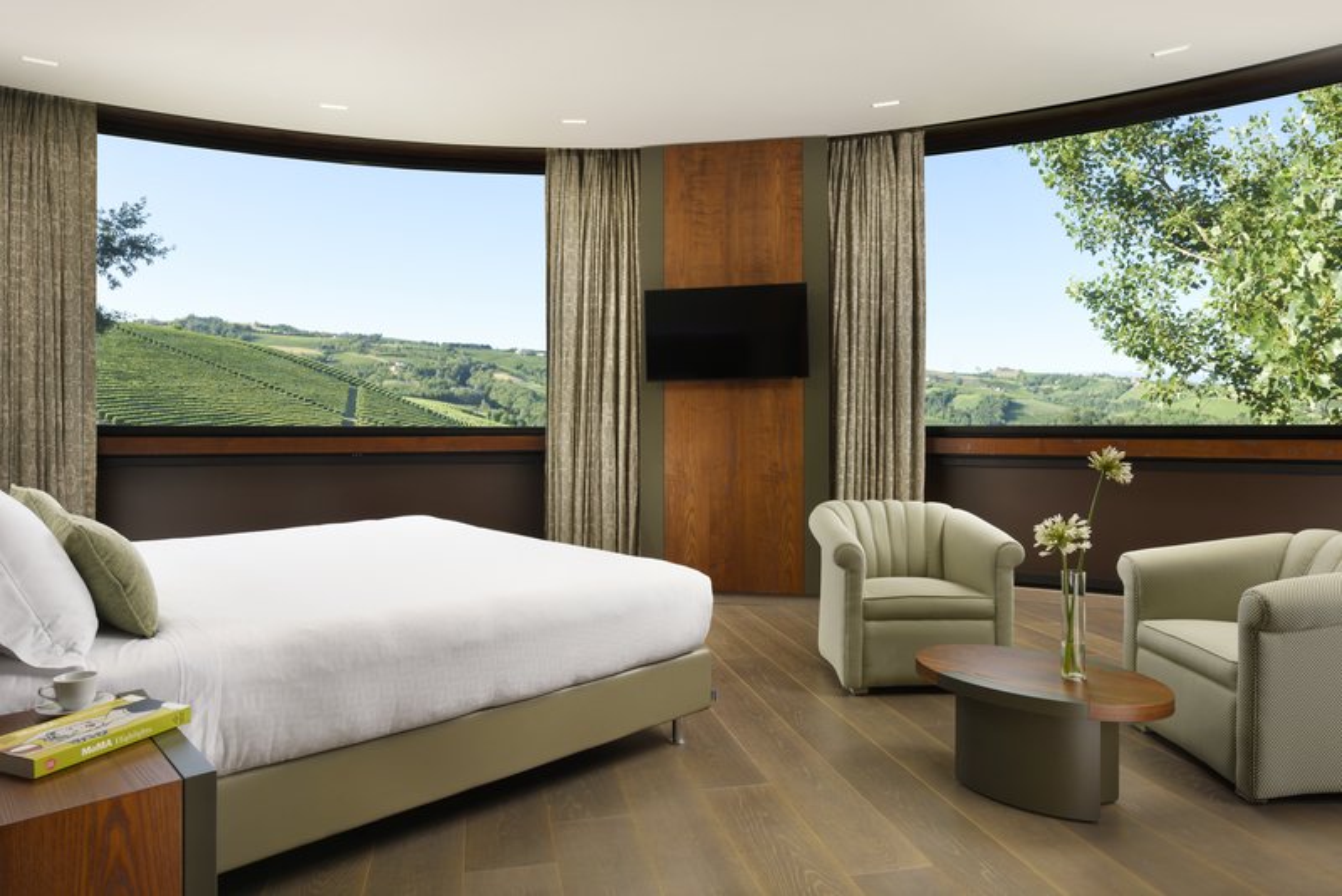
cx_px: 671
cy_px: 448
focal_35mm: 22
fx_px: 820
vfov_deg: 57.3
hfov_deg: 78.6
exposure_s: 1/15
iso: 200
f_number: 13
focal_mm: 22
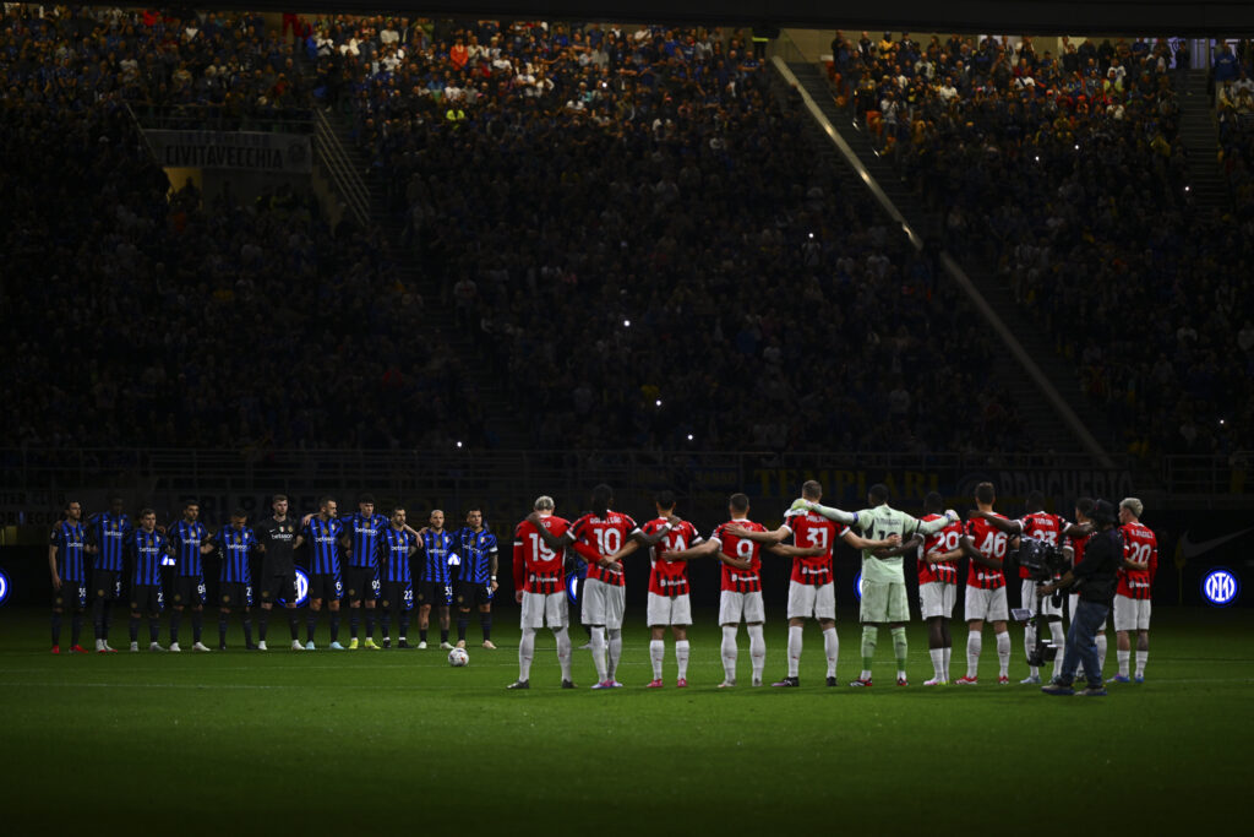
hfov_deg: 12.8
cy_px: 418
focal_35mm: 160
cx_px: 627
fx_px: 5574
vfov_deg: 8.6
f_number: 2.8
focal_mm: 160
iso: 2000
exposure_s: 1/320
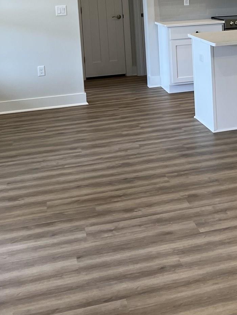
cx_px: 233
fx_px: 584
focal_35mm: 64
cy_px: 19
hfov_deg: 22.1
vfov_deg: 28.8
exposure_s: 1/120
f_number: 1.6
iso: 100
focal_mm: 5.1
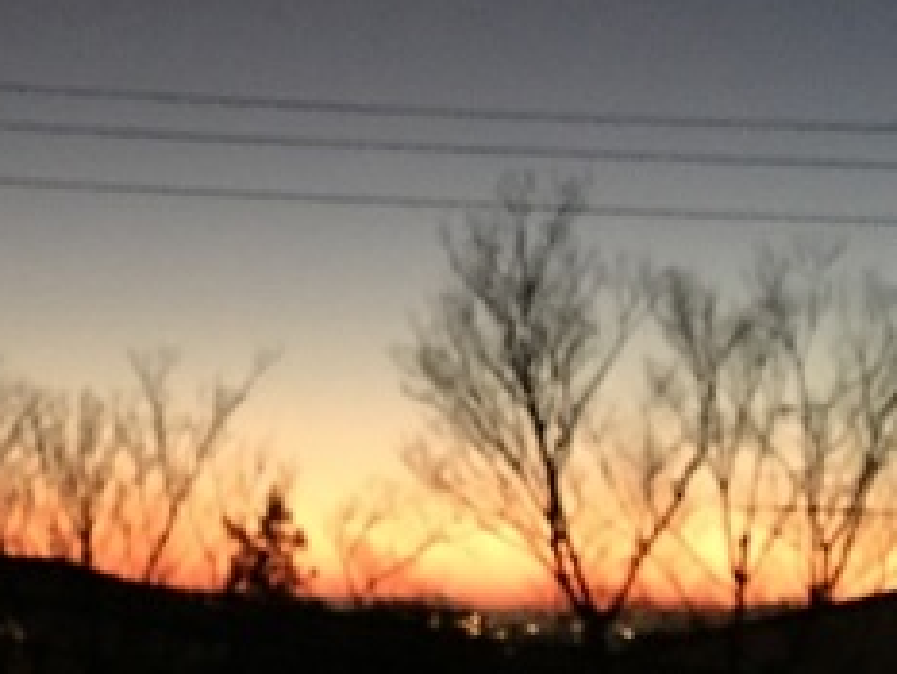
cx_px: 150
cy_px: 52
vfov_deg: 16.7
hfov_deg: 22.1
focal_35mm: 87
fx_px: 2256
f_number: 2.2
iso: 160
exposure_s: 1/4
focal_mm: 4.15
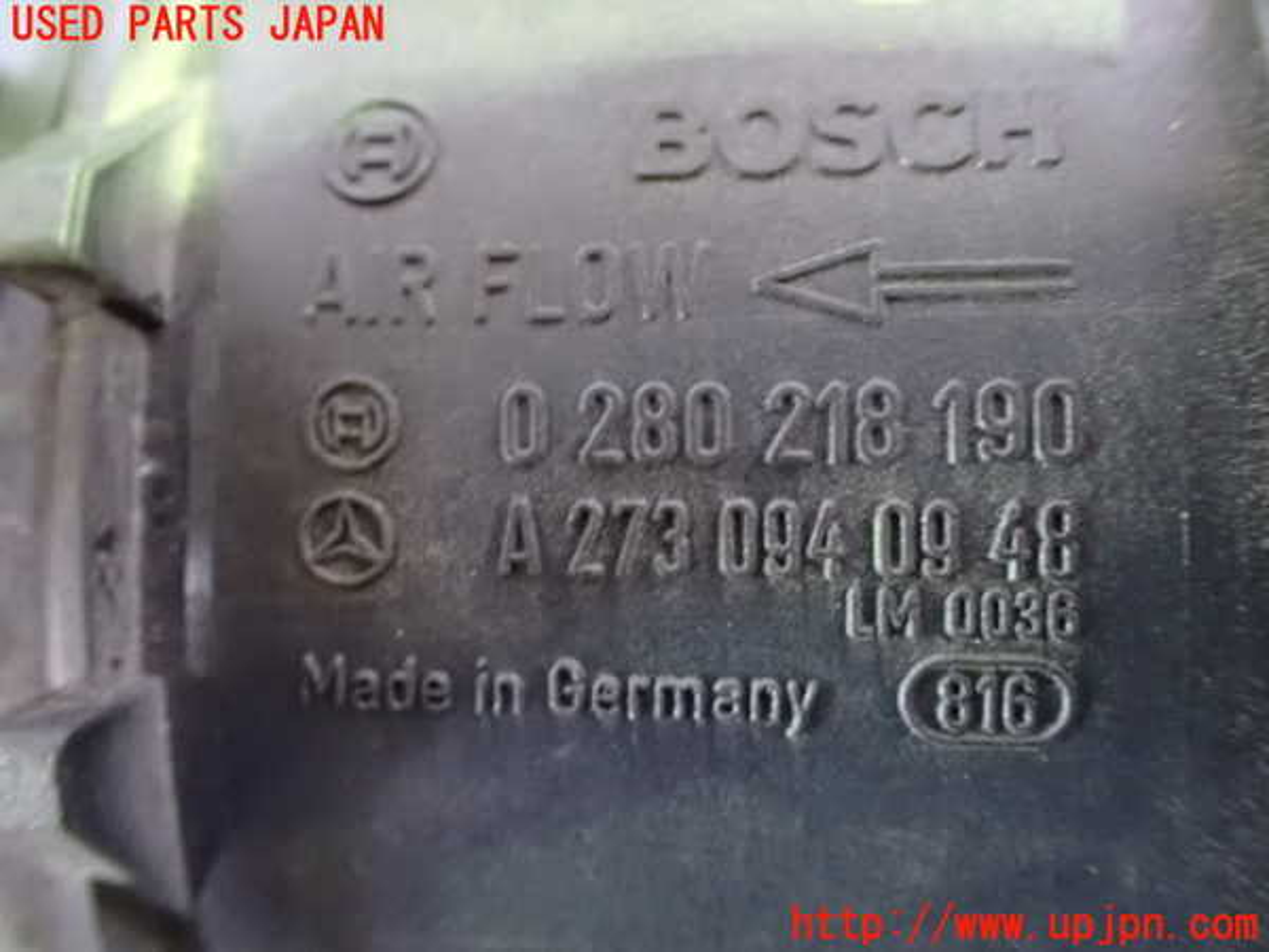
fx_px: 1100
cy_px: 476
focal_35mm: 30
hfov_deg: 60.0
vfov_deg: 46.8
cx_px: 634
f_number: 2.3
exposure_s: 1/10
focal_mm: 5.4
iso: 1600
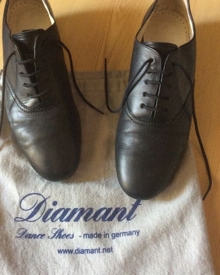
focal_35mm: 43
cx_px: 88
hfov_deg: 34.8
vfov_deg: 42.9
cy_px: 125
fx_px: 350
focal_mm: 3.3
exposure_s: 1/25
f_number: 2.4
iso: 200
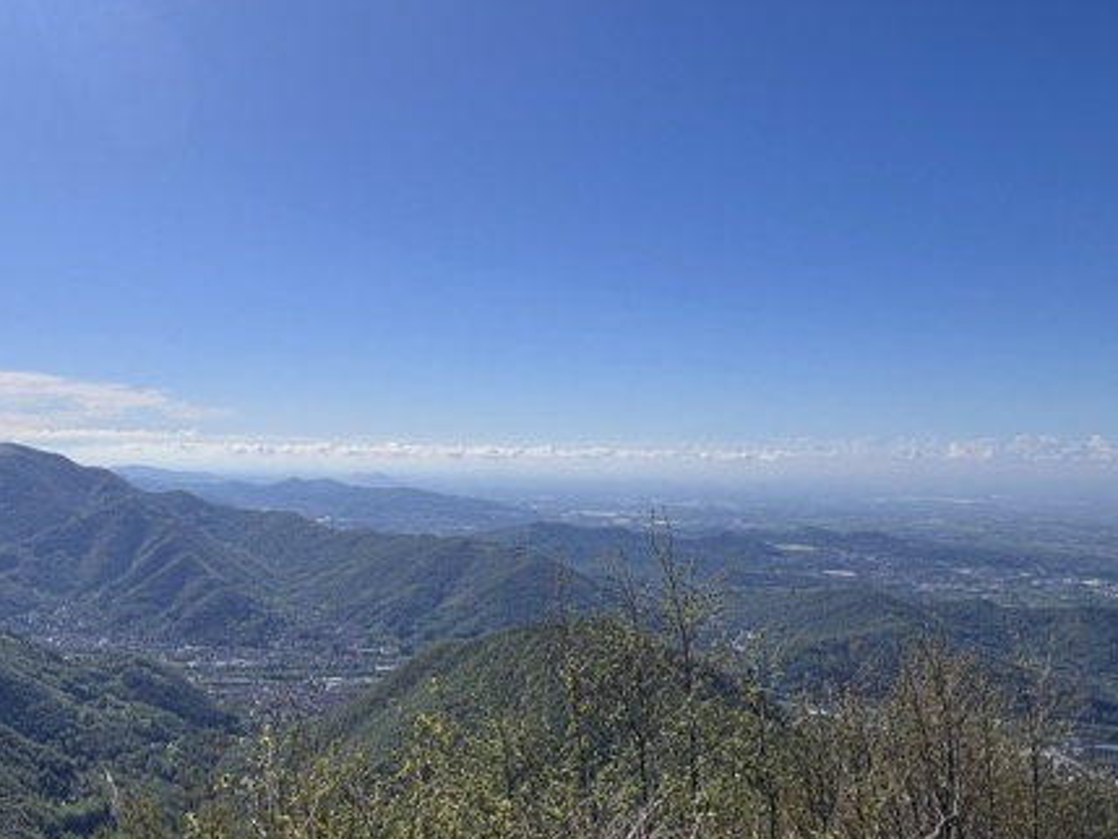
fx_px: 1001
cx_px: 266
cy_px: 287
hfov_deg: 55.3
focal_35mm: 31
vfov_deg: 44.9
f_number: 1.8
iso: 32
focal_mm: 1.57
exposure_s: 1/3650
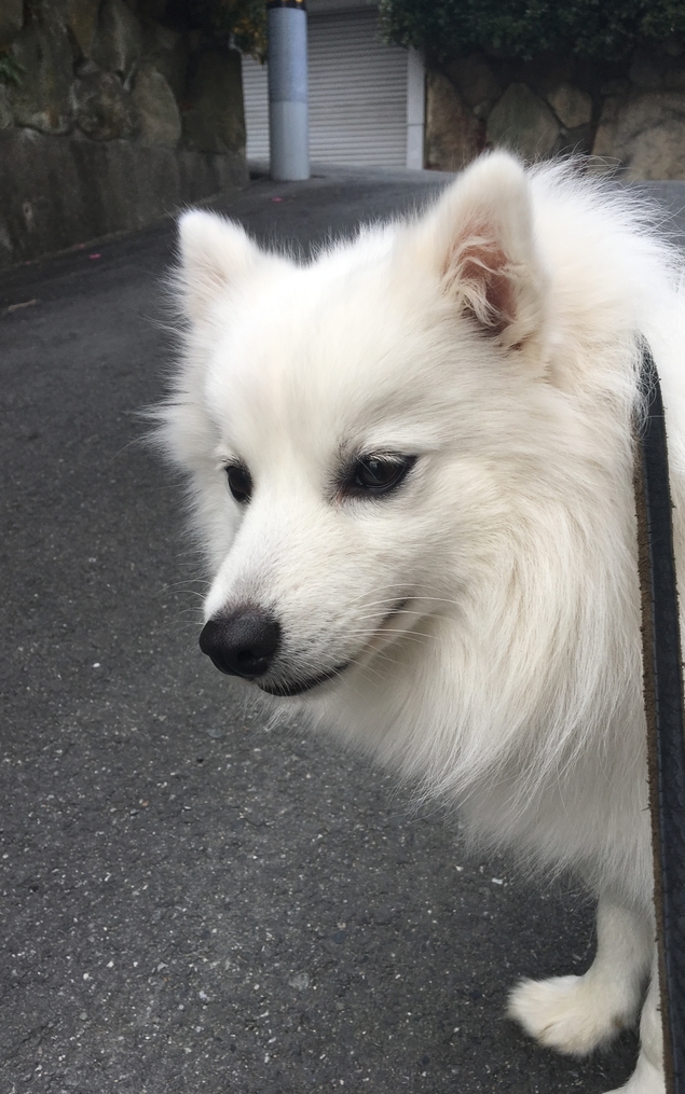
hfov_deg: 40.5
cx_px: 389
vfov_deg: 61.2
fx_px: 925
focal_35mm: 31
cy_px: 545
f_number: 2.2
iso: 25
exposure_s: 1/472
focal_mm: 4.15
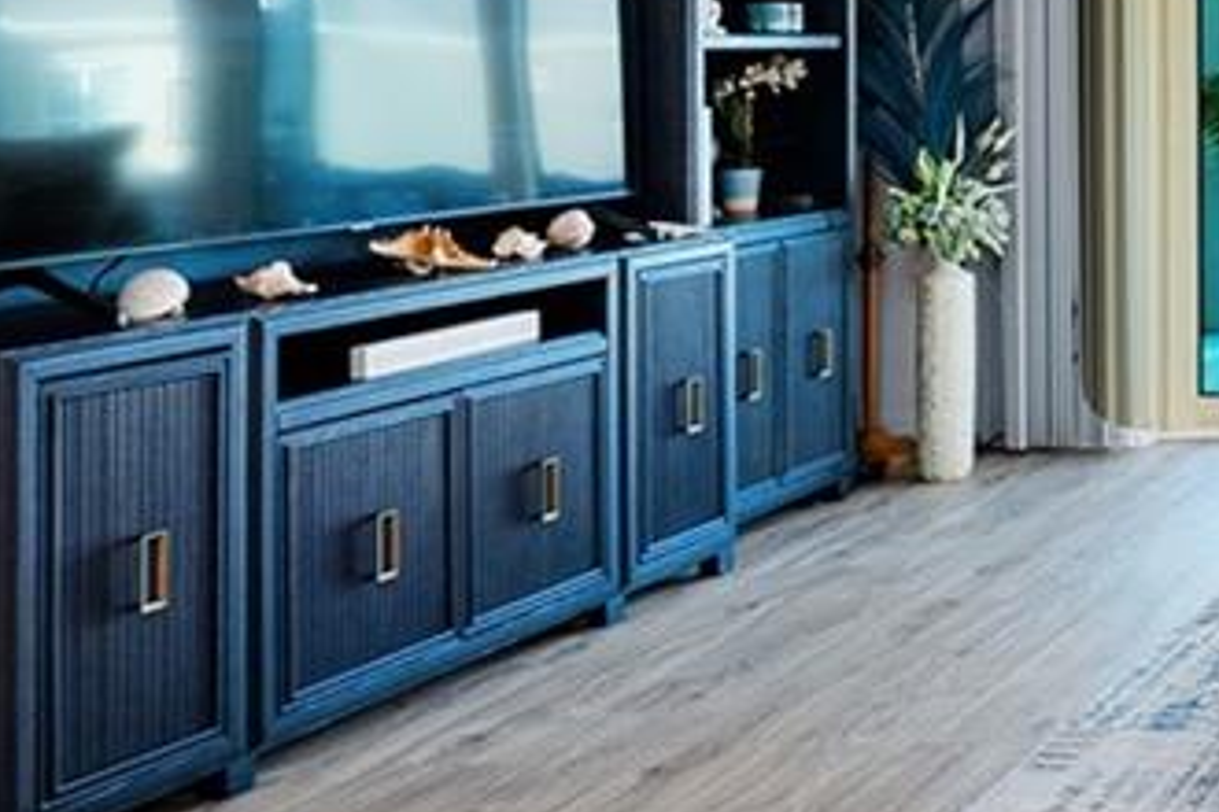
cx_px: 1729
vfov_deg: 21.1
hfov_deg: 25.6
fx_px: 2133
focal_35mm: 63
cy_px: 81
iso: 125
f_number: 6.3
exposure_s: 1/4
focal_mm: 13
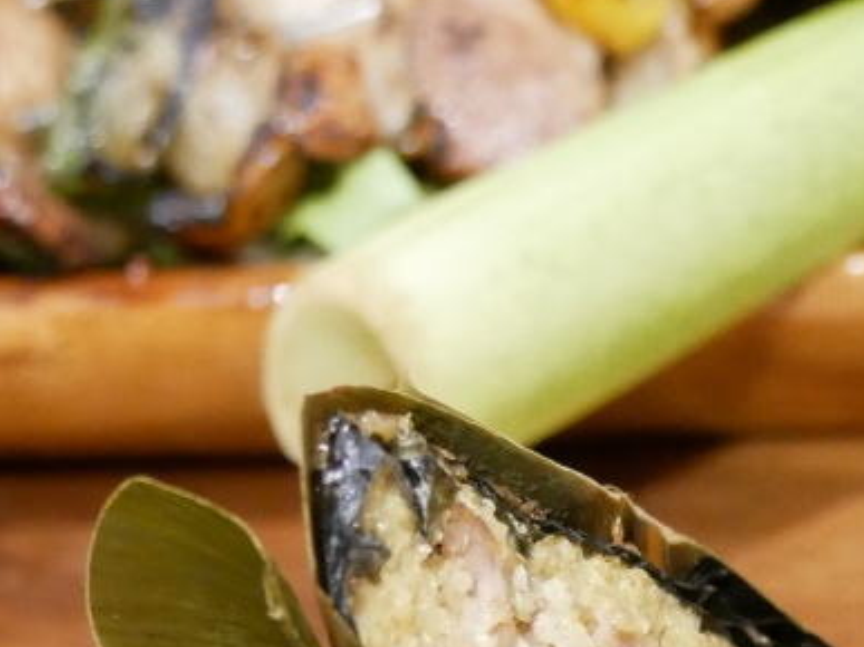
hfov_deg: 9.3
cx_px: 980
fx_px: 5265
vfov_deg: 7.0
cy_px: 711
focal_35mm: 211
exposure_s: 1/10
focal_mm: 34
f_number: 4.5
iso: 3200
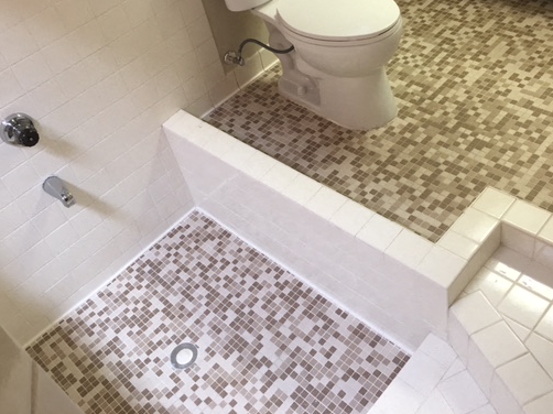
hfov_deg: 50.1
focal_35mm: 37
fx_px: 591
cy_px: 151
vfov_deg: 38.3
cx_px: 290
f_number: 2.2
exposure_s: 1/30
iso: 50
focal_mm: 4.15
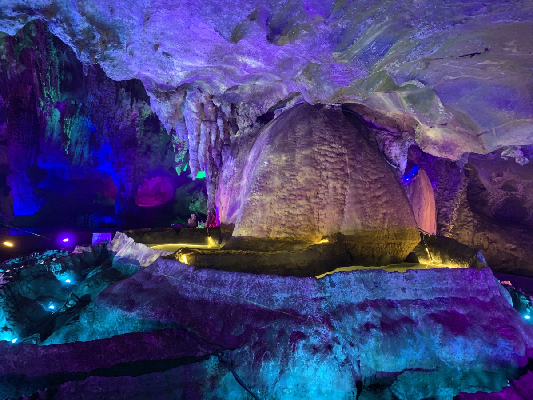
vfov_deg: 53.1
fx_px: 400
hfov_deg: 67.3
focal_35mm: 26
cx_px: 266
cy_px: 200
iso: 400
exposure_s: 1/25
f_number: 1.8
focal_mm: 4.25
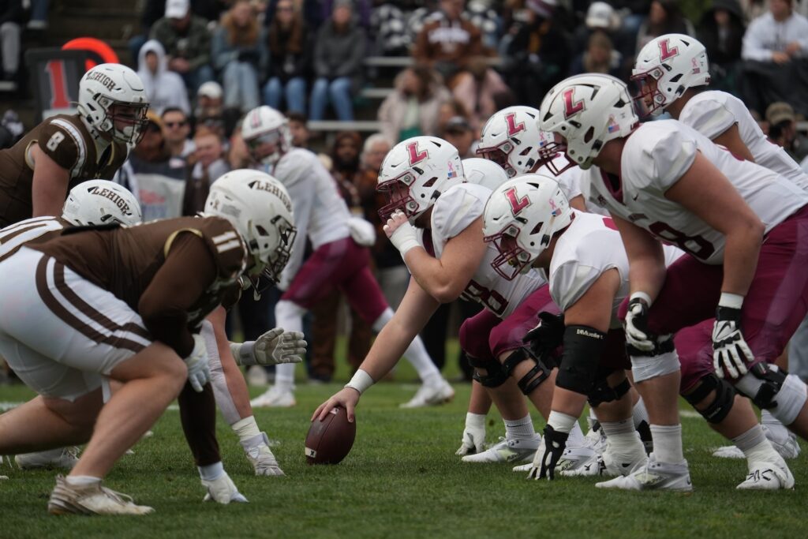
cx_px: 404
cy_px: 270
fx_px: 8081
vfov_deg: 3.8
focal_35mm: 360
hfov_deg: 5.7
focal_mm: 360
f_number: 5.6
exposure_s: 1/1600
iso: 640
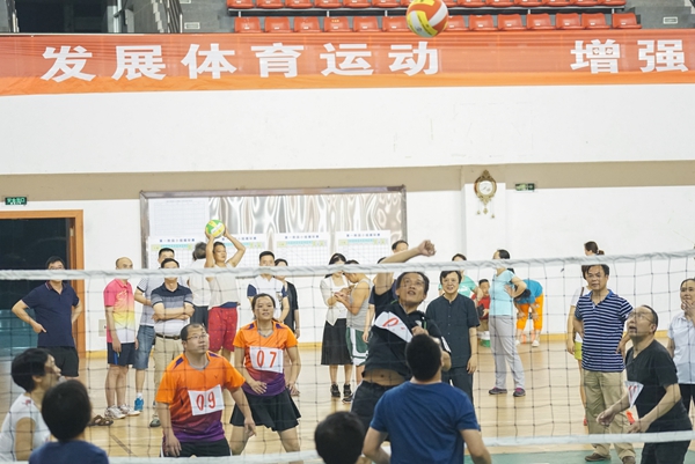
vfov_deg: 11.7
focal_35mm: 117
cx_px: 348
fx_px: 2260
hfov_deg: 17.5
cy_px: 232
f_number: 4
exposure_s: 1/320
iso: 6400
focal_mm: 117
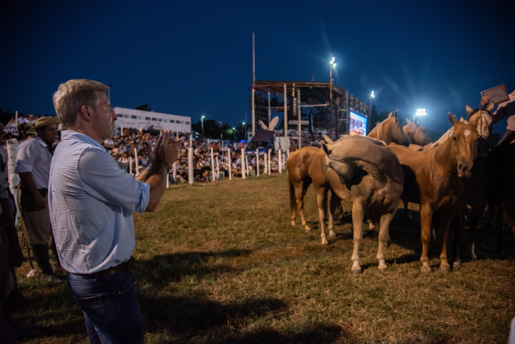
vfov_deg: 53.2
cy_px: 172
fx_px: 343
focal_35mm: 24
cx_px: 258
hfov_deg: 73.7
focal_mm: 24
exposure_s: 1/250
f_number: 4
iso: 1600
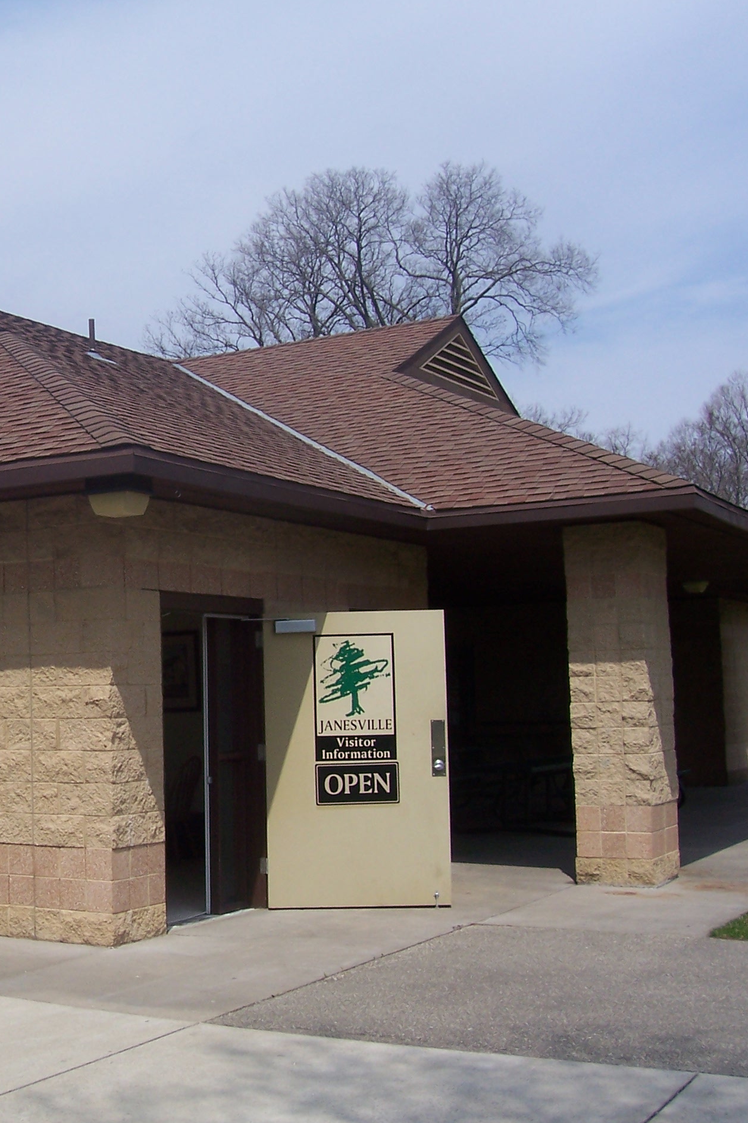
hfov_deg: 26.7
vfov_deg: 41.1
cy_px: 566
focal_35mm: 48
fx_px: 1496
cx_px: 24
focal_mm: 5.6
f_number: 5.6
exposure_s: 1/750
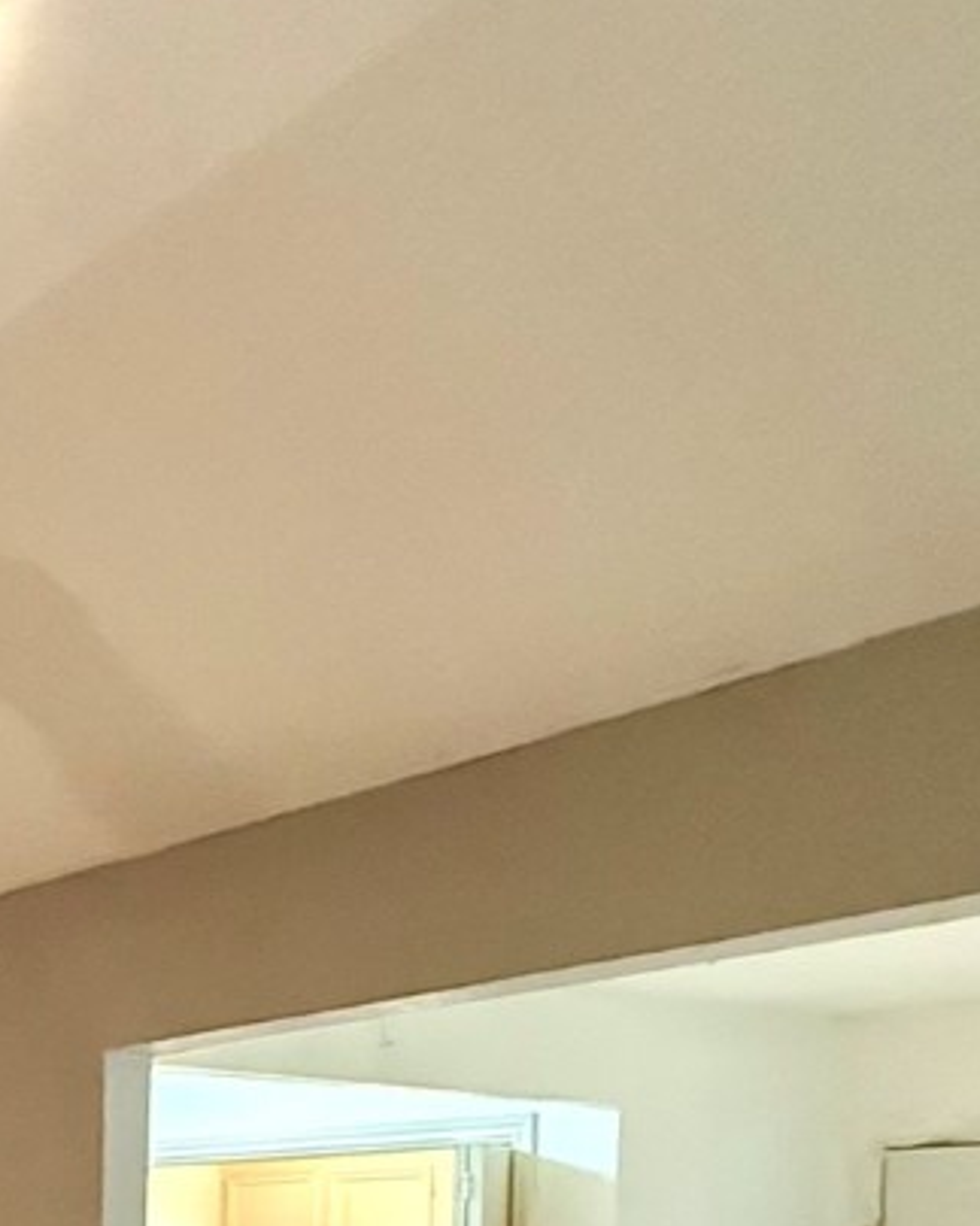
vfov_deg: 32.0
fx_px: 1886
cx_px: -519
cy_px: 1332
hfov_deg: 23.1
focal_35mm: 52
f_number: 2.2
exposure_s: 1/60
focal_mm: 2.22
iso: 1250
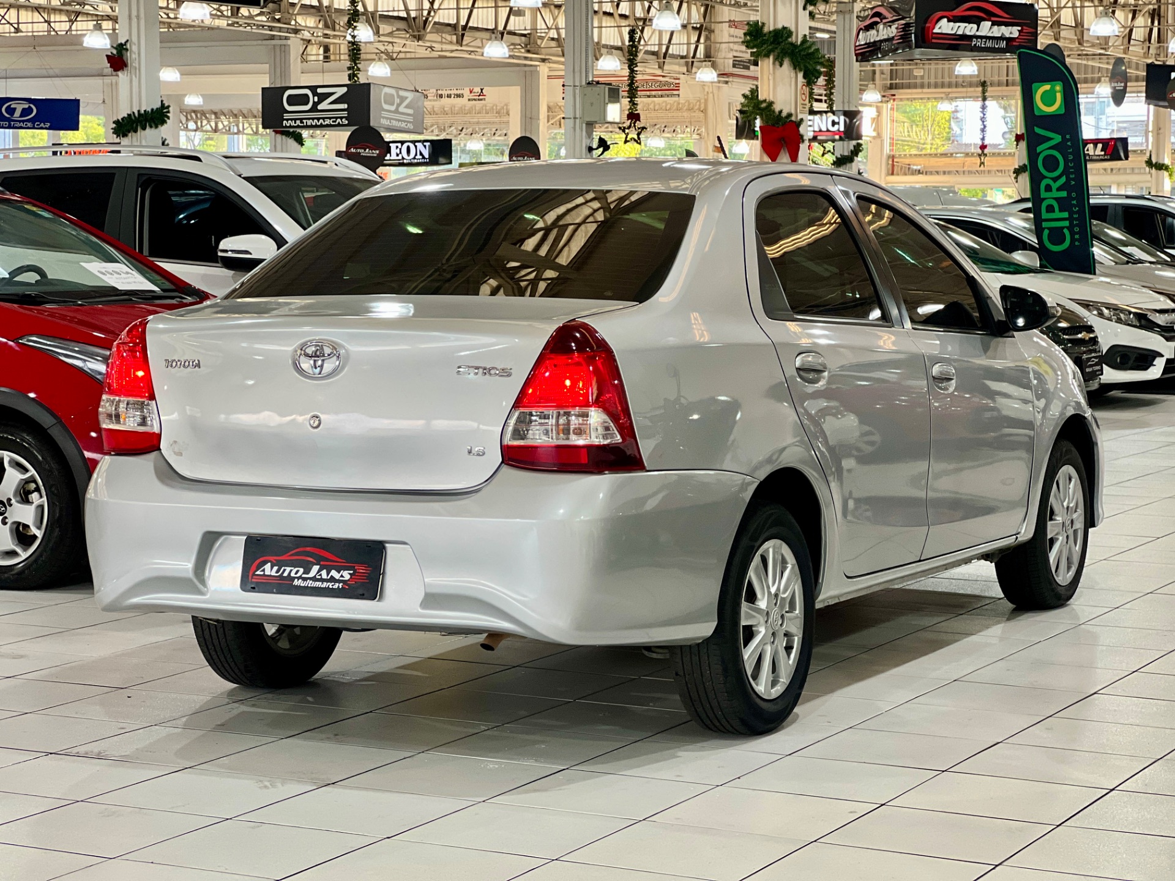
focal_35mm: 77
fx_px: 2614
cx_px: 588
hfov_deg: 25.3
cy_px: 440
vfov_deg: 19.1
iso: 160
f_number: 2.8
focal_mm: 9
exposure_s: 1/40
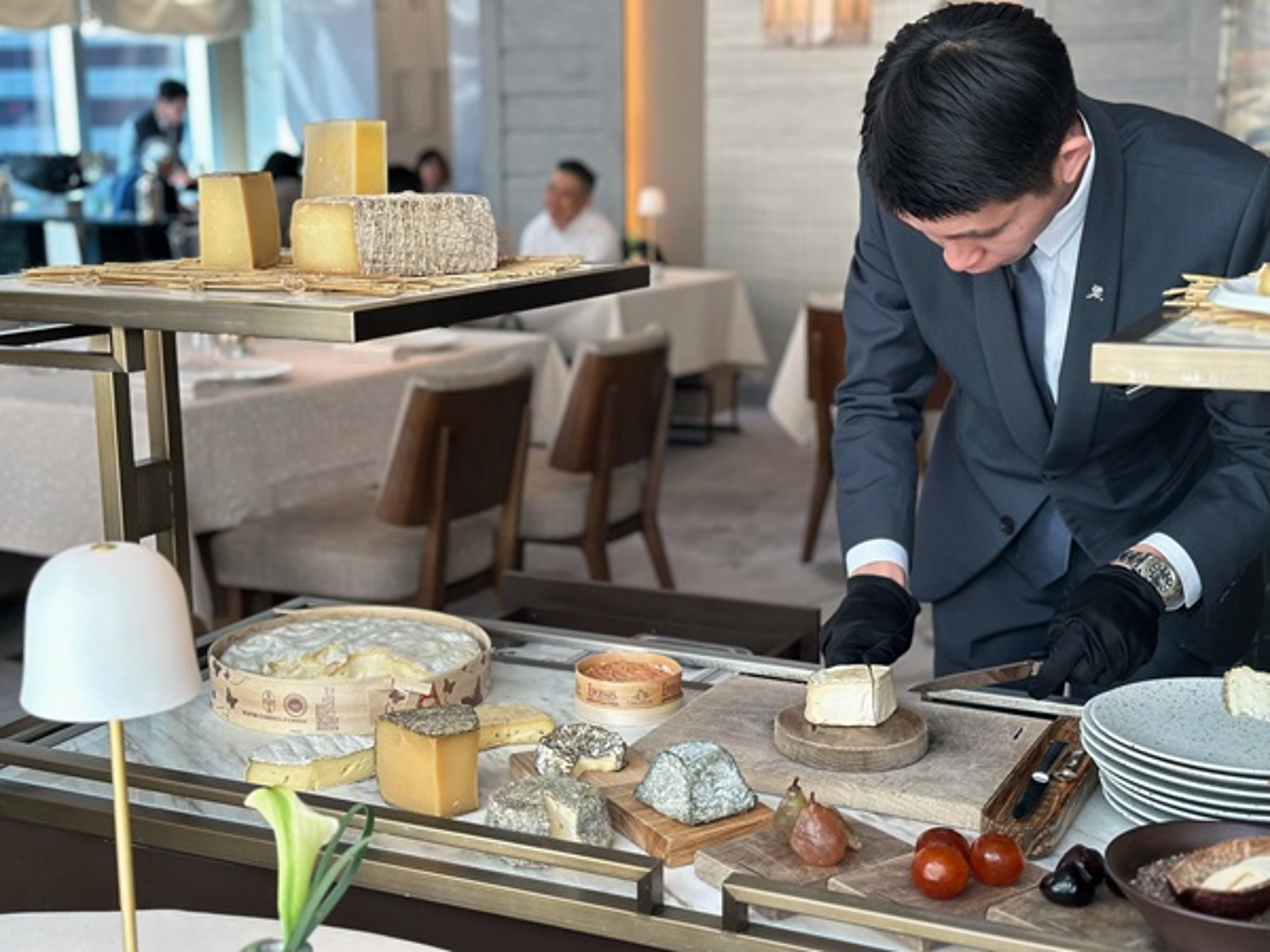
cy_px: 476
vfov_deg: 30.3
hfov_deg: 39.7
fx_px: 1761
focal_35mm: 48
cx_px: 635
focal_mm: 6.86
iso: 80
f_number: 1.78
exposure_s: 1/132
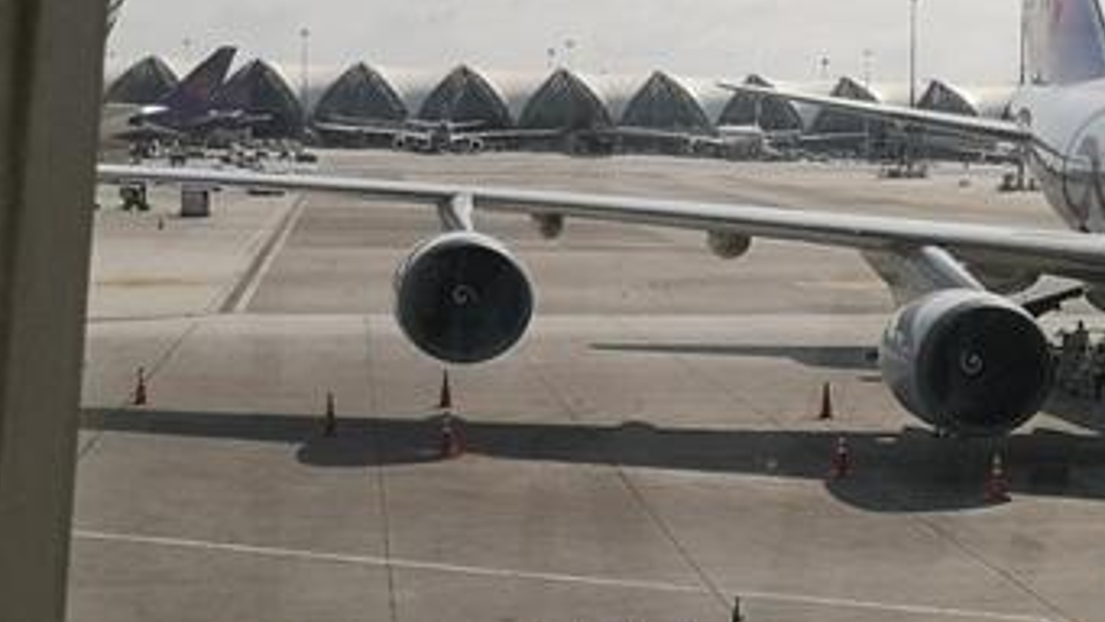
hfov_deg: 22.9
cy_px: 243
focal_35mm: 87
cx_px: 1244
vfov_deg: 13.9
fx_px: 2550
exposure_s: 1/766
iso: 50
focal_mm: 3.95
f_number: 1.8
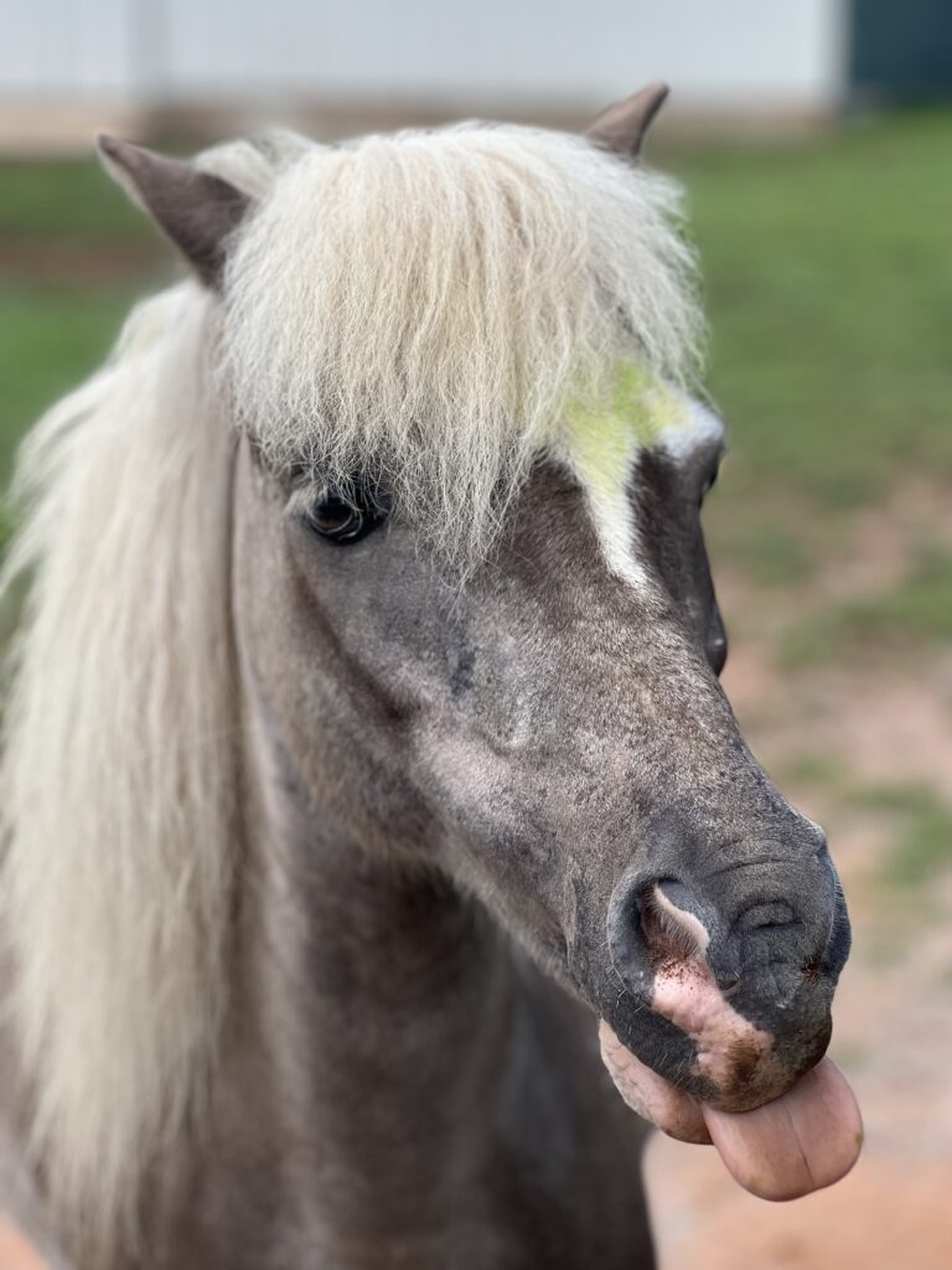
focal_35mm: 77
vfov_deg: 25.3
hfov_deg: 19.1
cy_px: 635
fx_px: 2824
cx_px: 476
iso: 32
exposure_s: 1/376
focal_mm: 9
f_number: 2.8
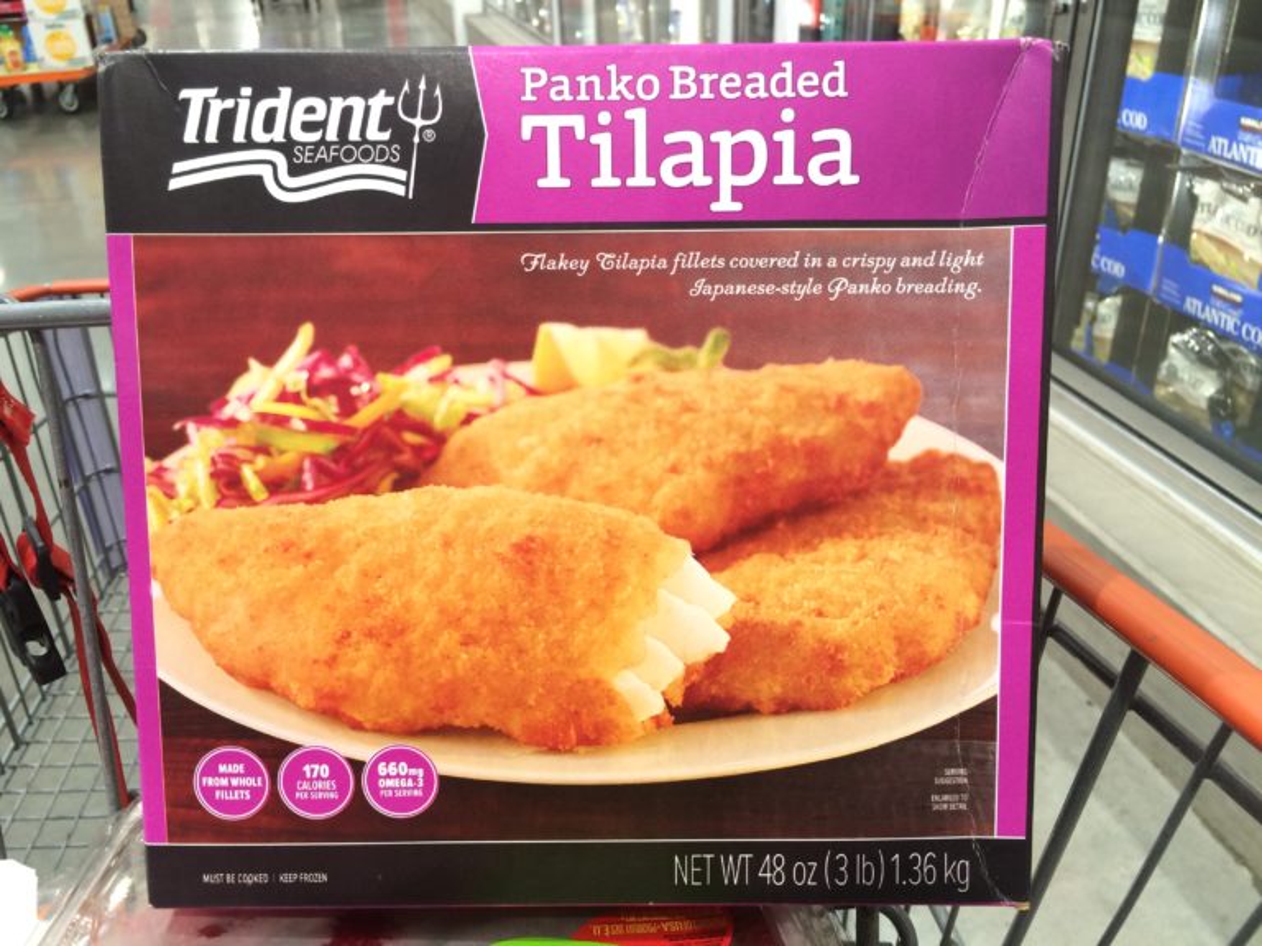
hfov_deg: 61.7
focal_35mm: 29
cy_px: 473
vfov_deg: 48.2
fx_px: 1057
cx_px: 631
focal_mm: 4.15
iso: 100
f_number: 2.2
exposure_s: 1/33
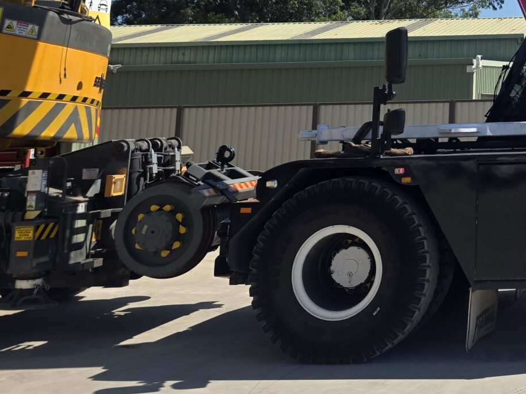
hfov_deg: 25.7
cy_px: -58
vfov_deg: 21.5
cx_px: 697
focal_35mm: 64
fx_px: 972
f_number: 1.7
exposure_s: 1/6355
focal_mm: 6.3
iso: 80
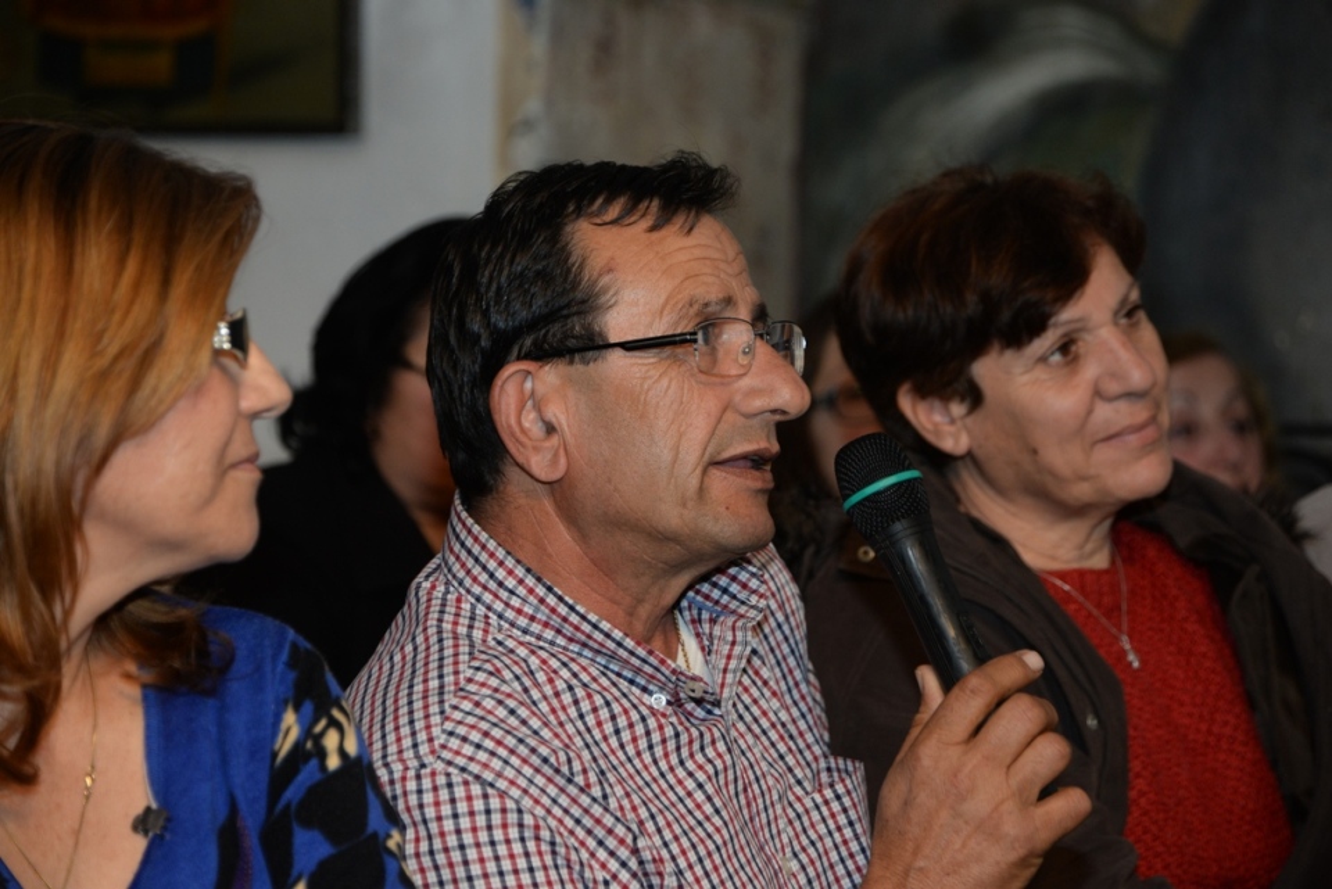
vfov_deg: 9.5
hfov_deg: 14.1
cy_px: 444
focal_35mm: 145
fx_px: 5367
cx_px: 666
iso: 1000
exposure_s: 1/125
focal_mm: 145
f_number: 6.3
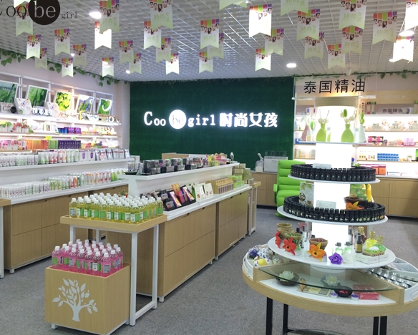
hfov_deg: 57.1
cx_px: 216
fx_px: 384
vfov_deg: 47.2
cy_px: 164
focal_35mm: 31
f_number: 2.2
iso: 100
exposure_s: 1/33
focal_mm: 4.15
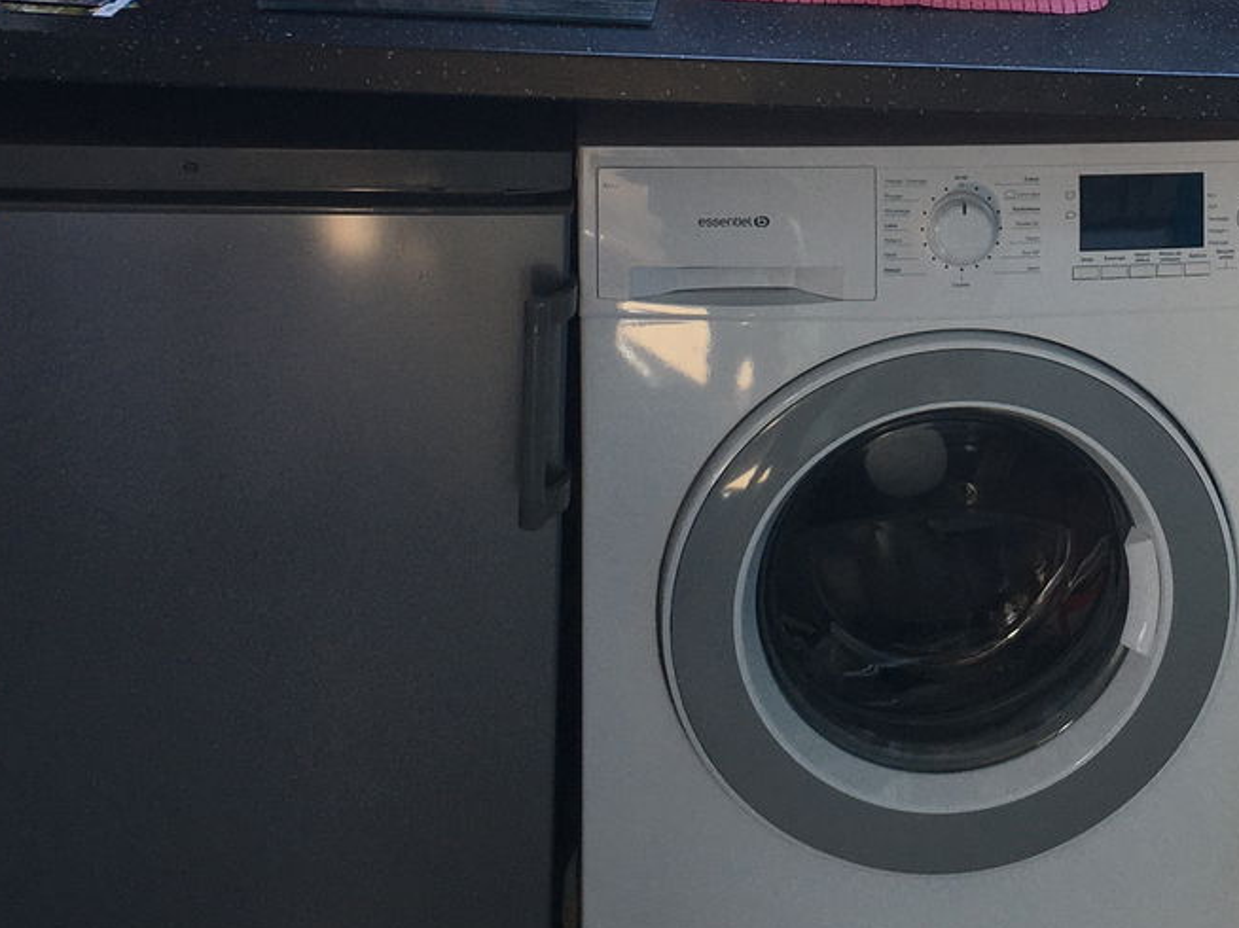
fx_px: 2540
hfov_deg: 27.0
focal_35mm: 71
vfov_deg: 20.2
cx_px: 949
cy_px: 59
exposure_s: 1/50
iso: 25
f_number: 2.2
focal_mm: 4.15
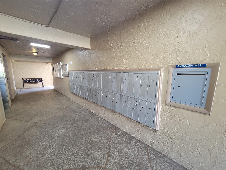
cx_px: 113
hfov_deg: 106.2
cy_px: 85
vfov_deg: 89.9
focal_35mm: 13
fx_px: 85
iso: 400
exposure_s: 1/60
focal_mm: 2.2
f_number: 2.2
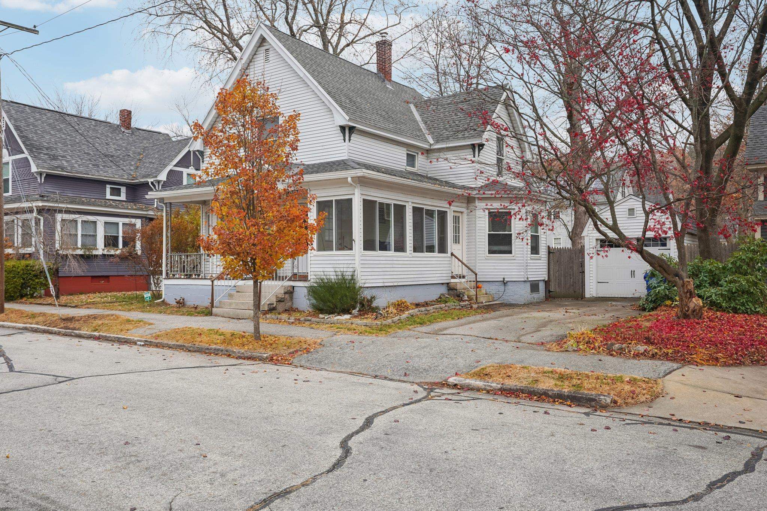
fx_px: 618
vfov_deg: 45.0
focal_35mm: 29
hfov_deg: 63.7
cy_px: 256
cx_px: 384
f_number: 8
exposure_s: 1/40
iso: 100
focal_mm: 29
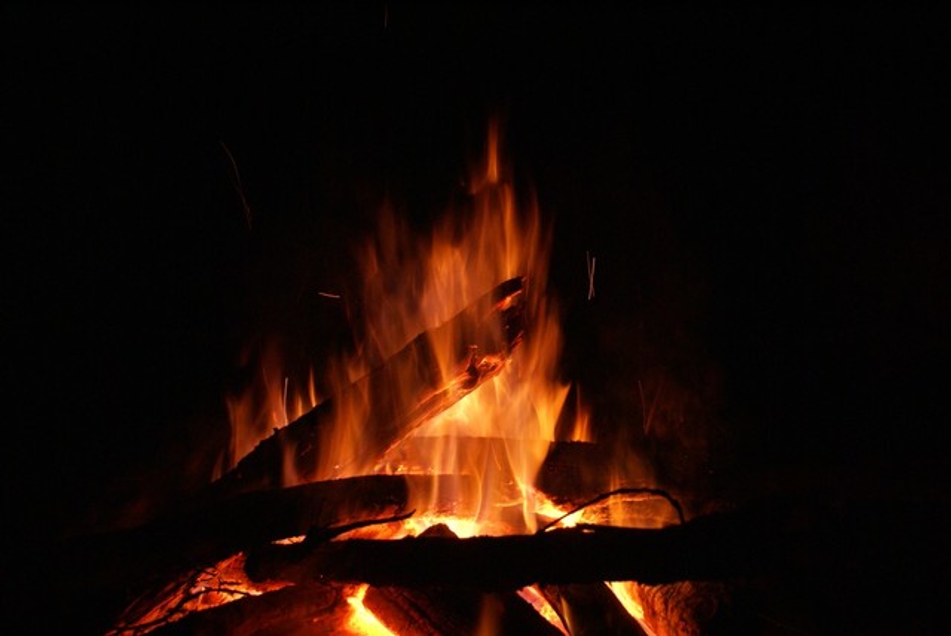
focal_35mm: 45
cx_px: 476
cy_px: 318
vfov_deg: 29.9
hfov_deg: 43.6
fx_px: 1190
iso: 400
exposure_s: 1/30
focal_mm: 30
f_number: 5
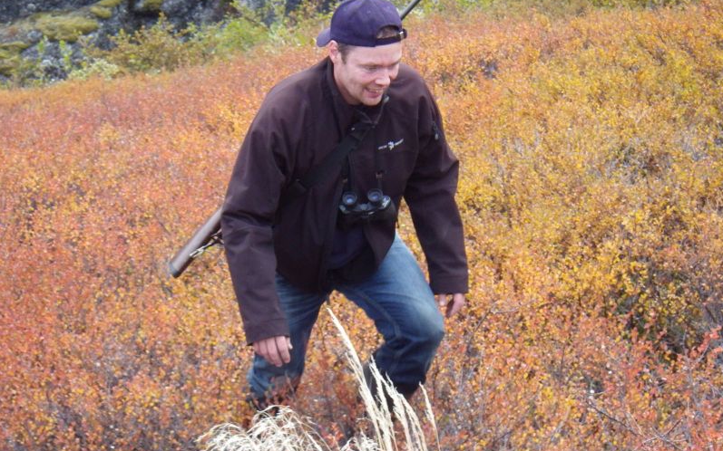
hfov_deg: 14.0
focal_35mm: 149
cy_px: 192
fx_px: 2936
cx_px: 362
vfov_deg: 8.8
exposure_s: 1/125
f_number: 5.5
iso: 400
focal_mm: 25
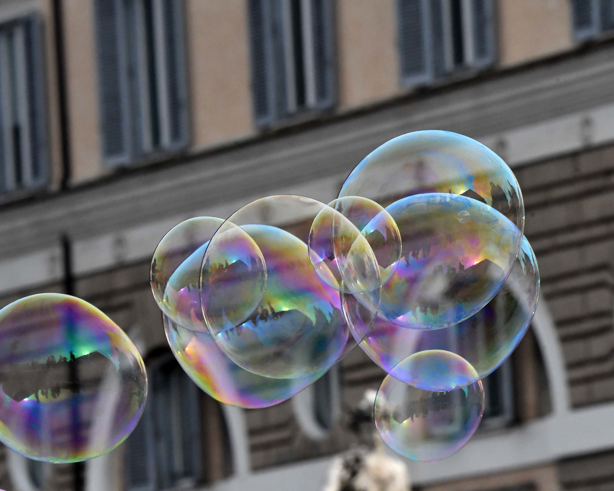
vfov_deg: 3.5
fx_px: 7996
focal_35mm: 440
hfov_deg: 4.4
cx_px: 353
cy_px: 246
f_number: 20
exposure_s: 1/1600
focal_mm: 260
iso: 2500
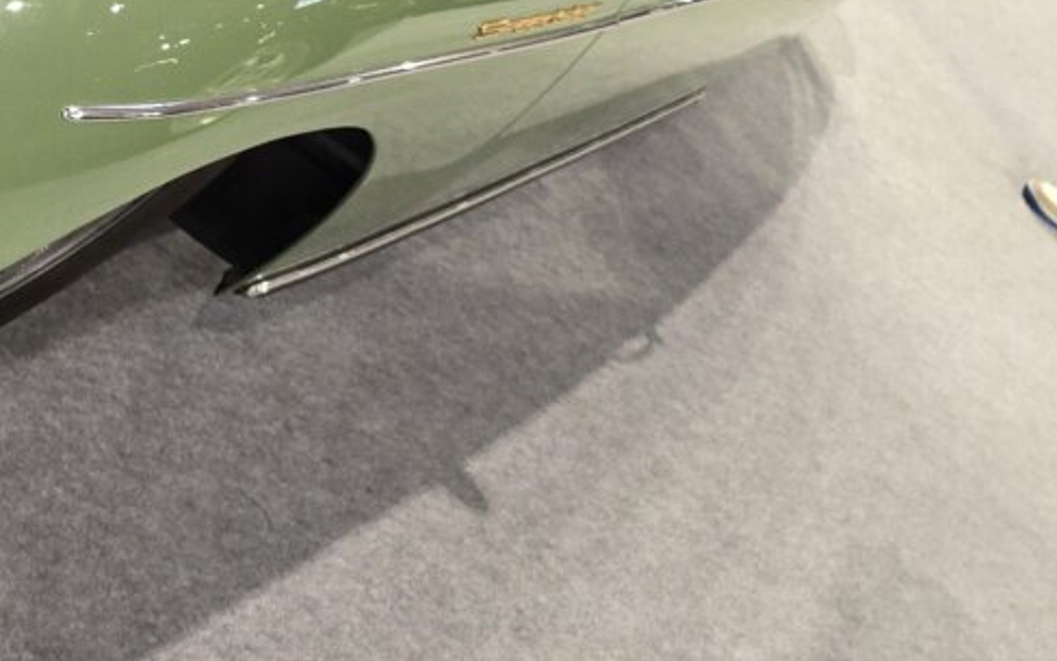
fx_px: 2016
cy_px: -349
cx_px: -152
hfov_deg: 26.6
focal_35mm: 70
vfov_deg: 16.8
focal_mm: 6.3
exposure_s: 1/33
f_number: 1.7
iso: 100
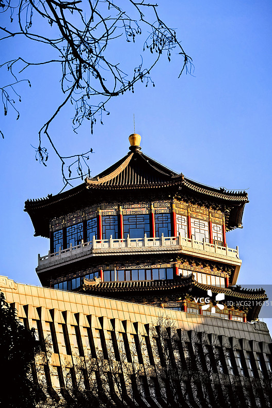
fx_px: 1133
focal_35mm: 100
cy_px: 205
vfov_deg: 20.4
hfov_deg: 13.7
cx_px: 146
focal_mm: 15
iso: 50
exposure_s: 1/889
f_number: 2.1
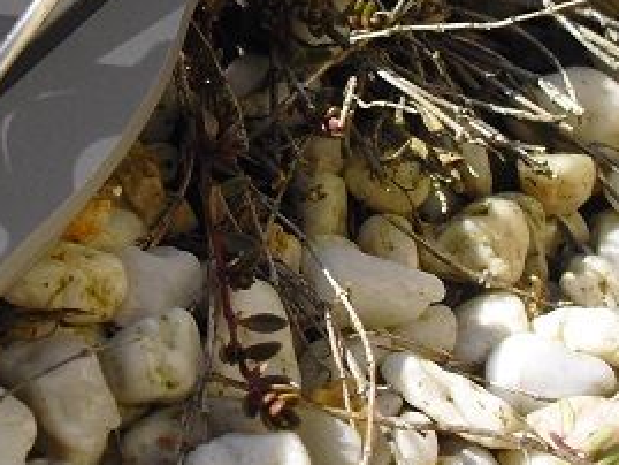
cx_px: 85
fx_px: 1914
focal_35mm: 107
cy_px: 76
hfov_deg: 18.1
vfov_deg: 13.8
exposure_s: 1/125
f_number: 7.8
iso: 100
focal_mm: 6.3
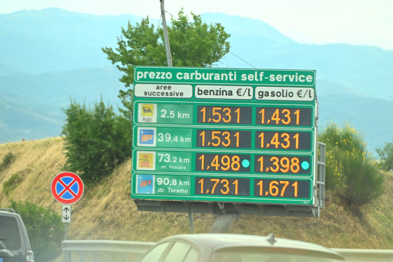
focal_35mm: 300
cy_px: 131
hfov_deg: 6.9
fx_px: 3273
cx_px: 196
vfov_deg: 4.6
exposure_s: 1/8000
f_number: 10
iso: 8000
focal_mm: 300
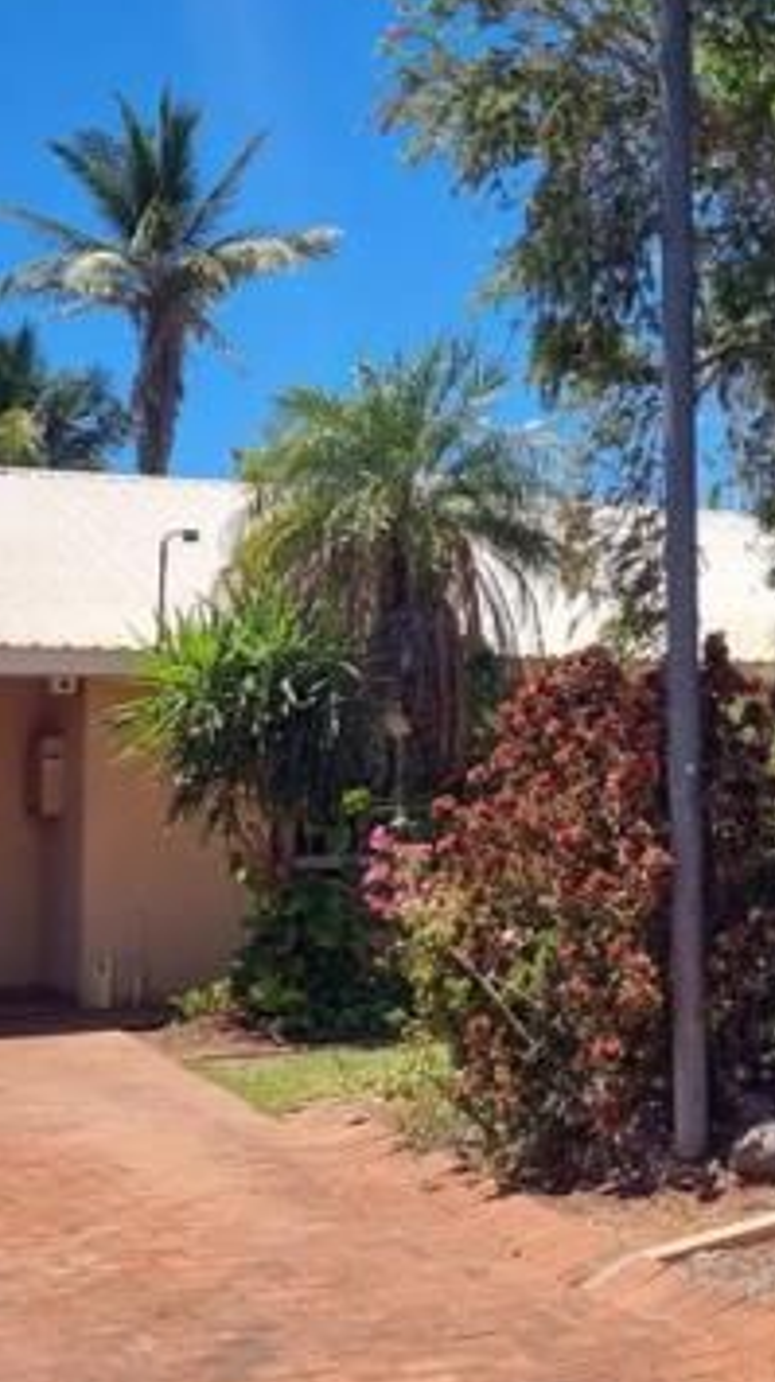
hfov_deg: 20.1
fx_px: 2161
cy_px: 557
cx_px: 619
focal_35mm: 59
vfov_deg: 35.4
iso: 50
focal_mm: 6.7
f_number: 1.8
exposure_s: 1/766
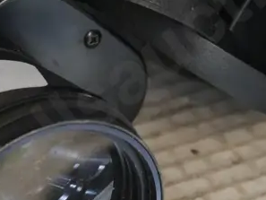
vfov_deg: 10.7
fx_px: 1061
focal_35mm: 138
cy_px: 49
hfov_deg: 14.3
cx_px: 173
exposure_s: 1/50
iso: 3200
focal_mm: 20
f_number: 4.4
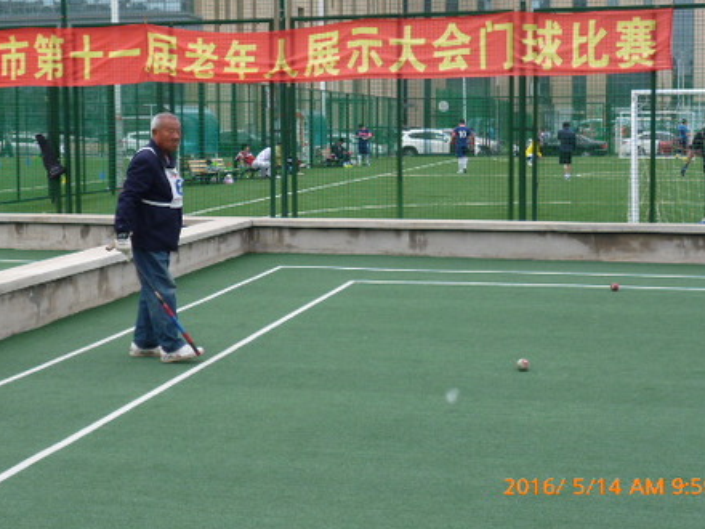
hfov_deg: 32.1
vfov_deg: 24.3
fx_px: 1222
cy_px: 197
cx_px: 295
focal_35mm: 60
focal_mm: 7.9
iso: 100
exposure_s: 1/250
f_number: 3.4
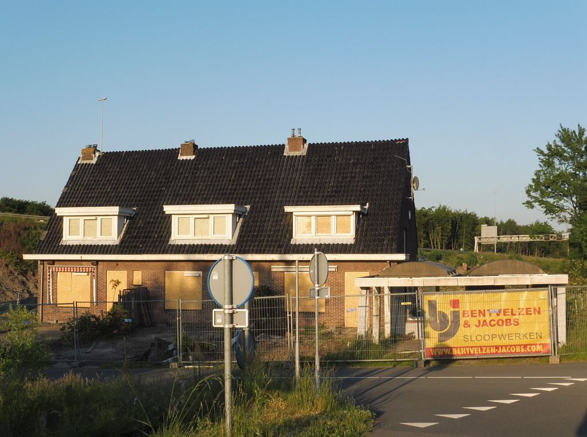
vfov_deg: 30.8
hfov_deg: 40.5
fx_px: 795
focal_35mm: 47
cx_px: 294
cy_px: 218
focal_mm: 8.5
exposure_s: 1/400
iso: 100
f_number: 5
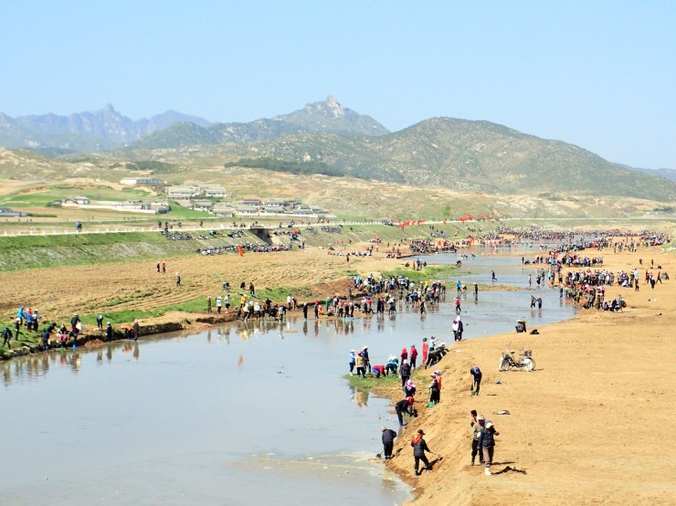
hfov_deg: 31.7
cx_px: 338
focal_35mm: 61
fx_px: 1190
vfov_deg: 24.0
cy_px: 253
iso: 100
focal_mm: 11.01
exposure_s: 1/500
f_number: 5
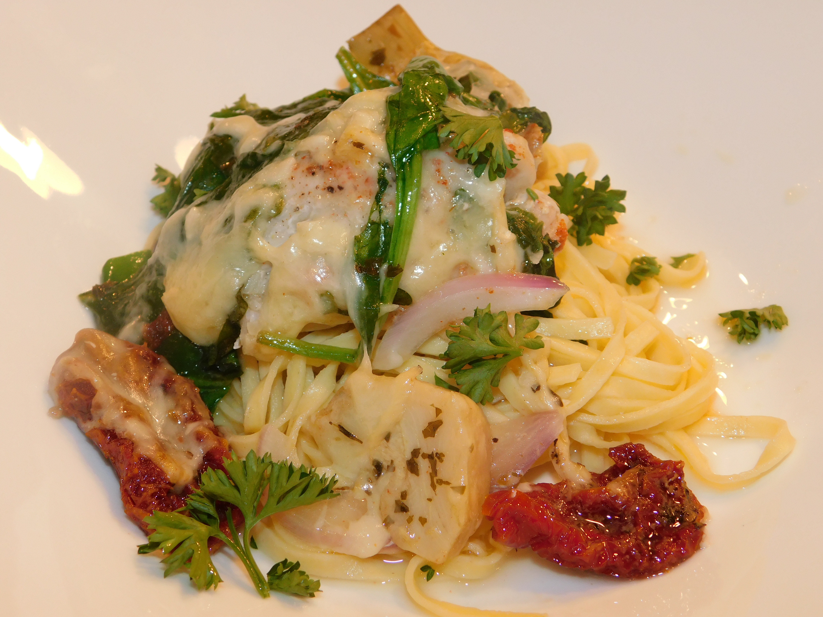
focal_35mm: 51
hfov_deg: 37.5
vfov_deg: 28.6
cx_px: 412
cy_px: 308
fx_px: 1213
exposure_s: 1/30
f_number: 3.8
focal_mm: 9
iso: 180
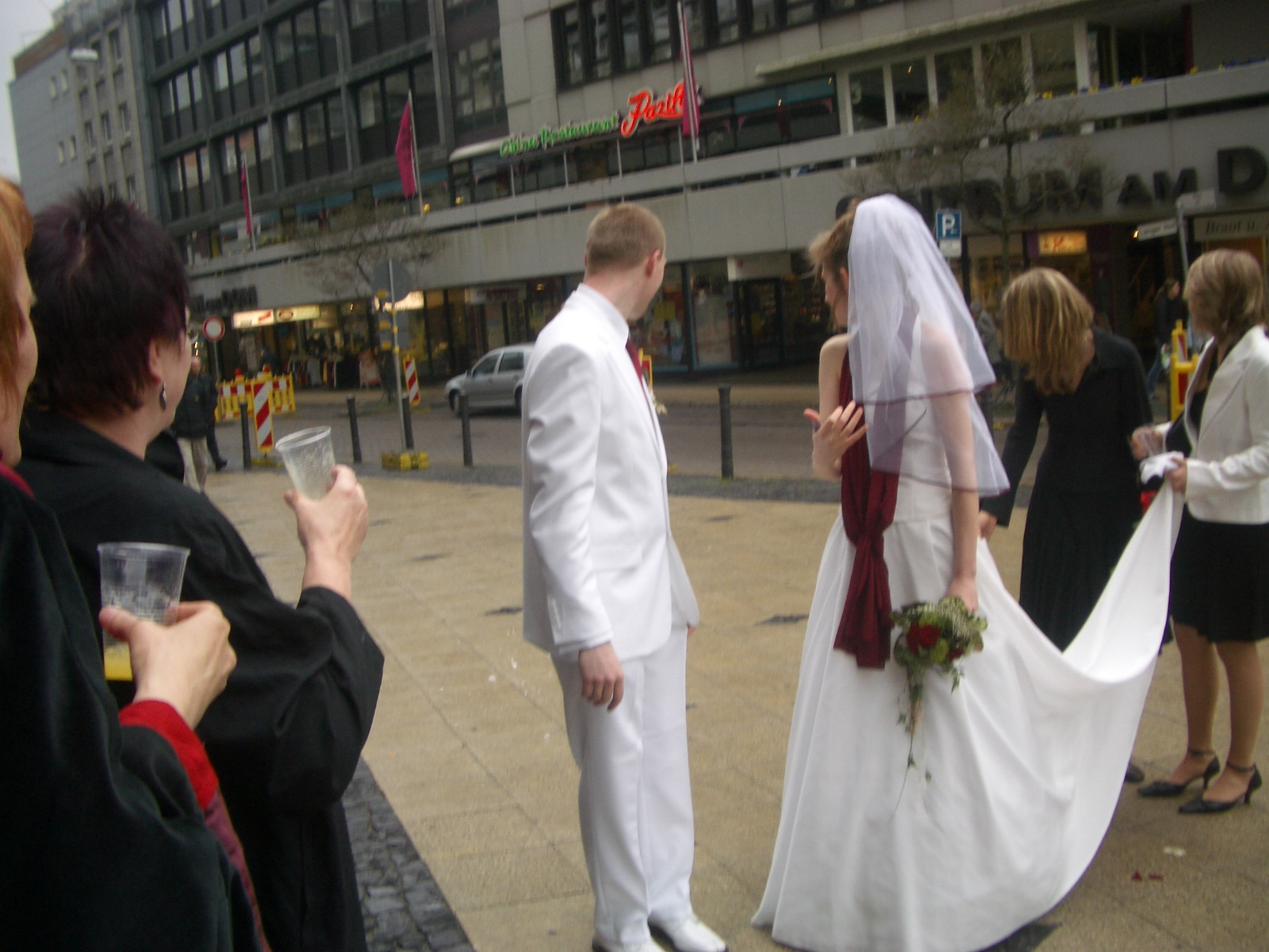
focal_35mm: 35
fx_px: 1283
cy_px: 476
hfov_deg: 52.6
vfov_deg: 40.7
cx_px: 634
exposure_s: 1/160
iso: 50
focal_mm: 5.8
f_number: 2.6
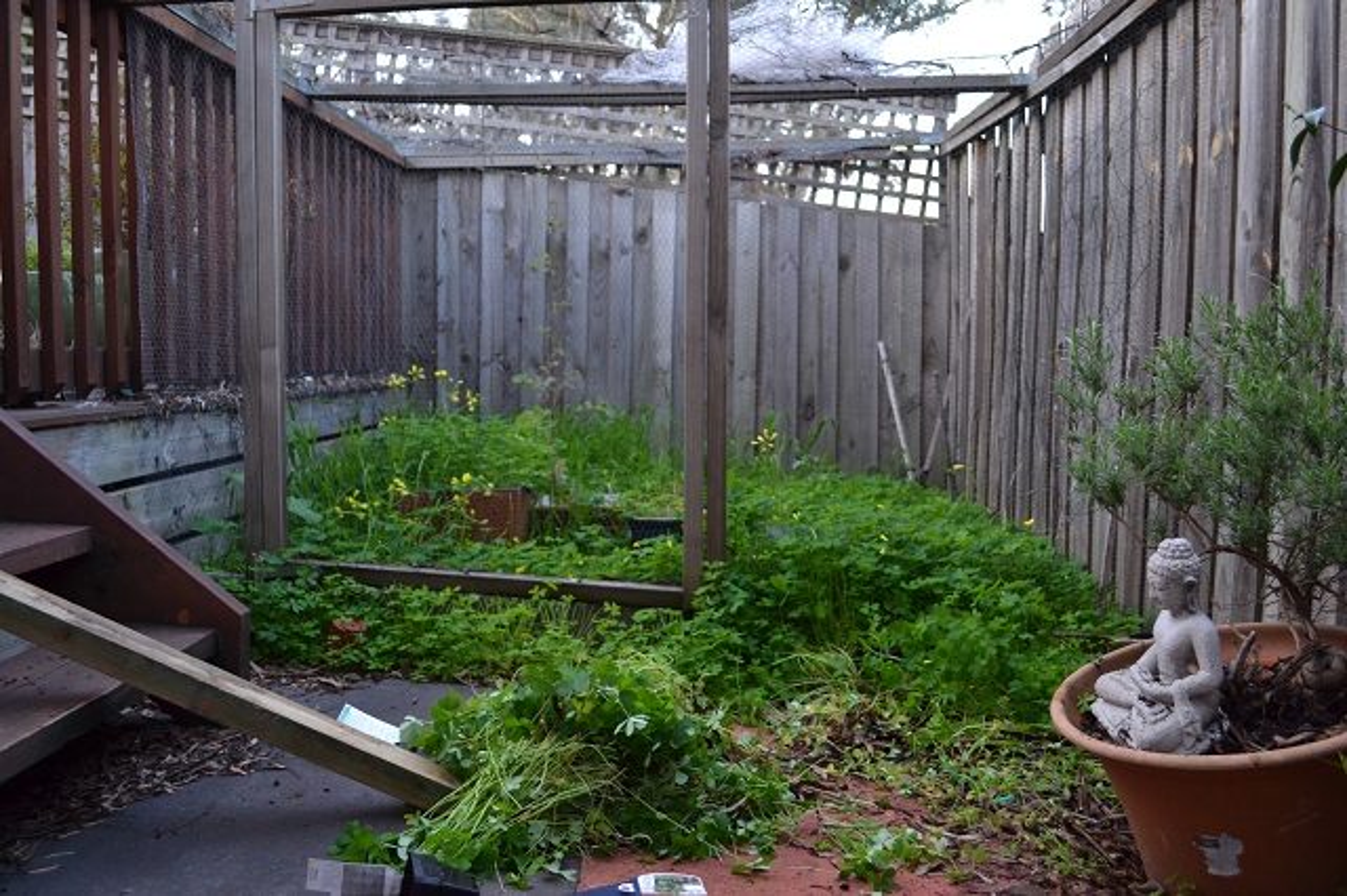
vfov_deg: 43.6
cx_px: 674
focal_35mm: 30
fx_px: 1122
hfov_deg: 62.0
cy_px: 448
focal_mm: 20
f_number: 3.8
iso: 1000
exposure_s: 1/60
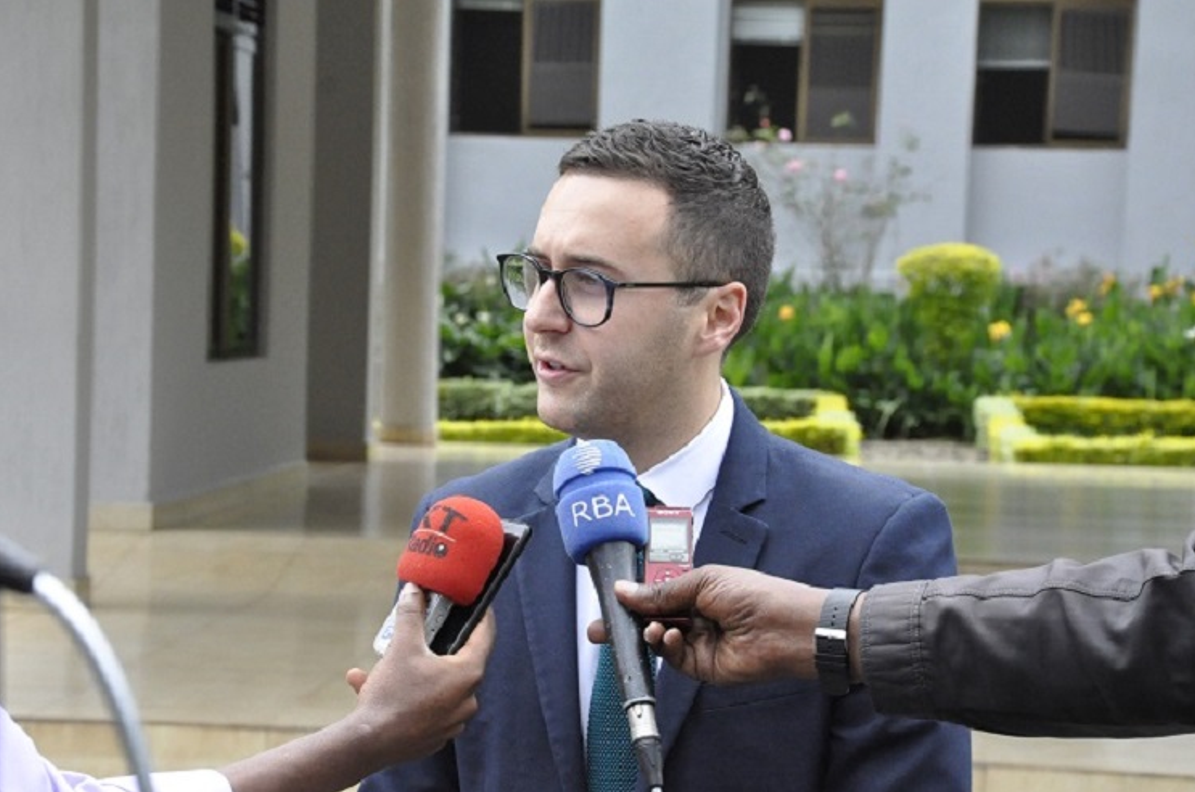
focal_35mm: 113
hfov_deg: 18.1
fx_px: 3743
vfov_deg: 12.1
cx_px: 589
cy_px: 425
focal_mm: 70
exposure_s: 1/1250
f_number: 9
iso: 3200
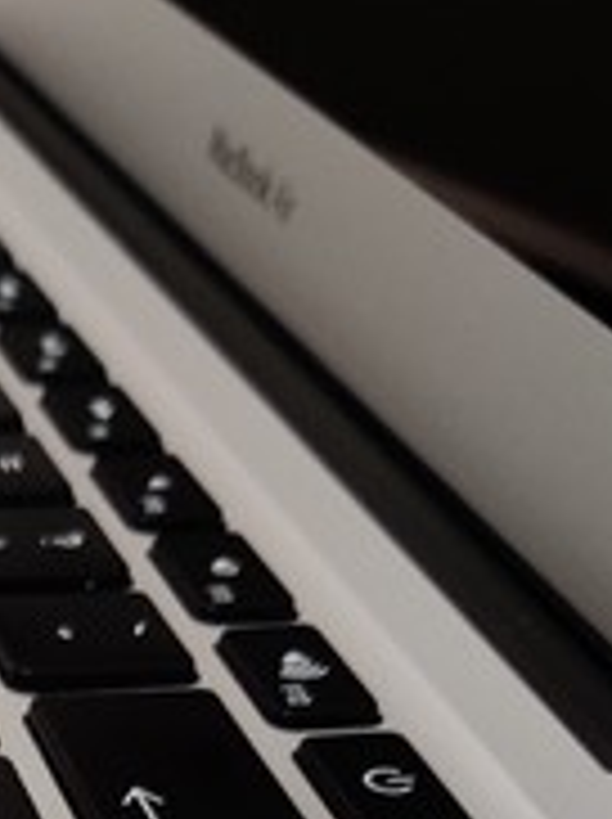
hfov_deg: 14.1
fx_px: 2339
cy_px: 1460
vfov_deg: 16.6
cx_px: -248
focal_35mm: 99
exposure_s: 1/50
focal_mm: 4.75
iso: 250
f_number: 1.75
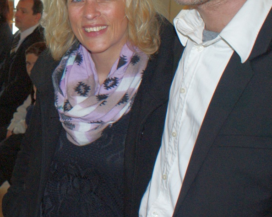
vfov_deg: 23.5
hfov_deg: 27.0
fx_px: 515
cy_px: 43
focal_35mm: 64
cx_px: -32
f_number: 5.6
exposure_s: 1/60
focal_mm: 18
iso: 400
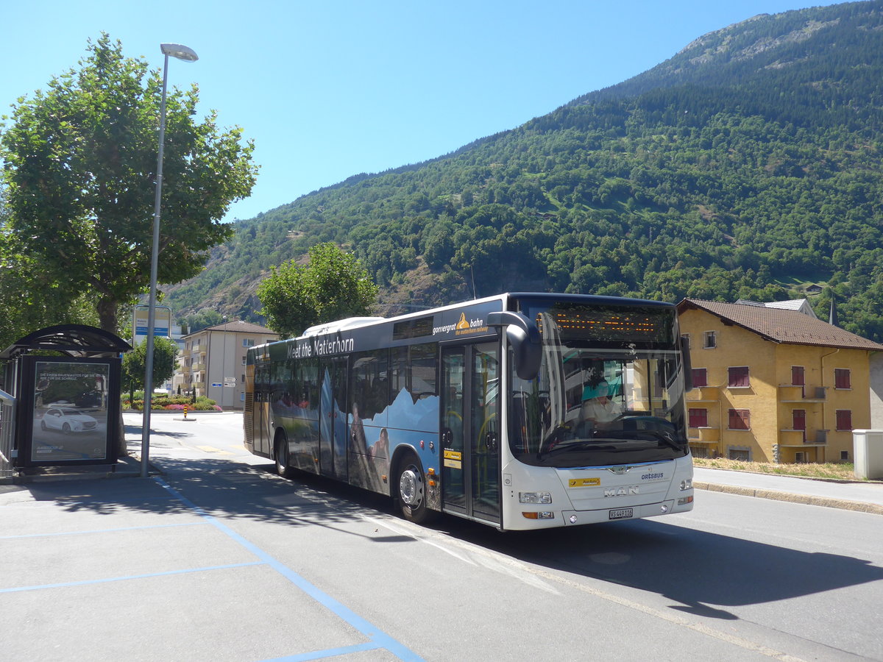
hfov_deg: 61.7
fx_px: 740
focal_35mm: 29
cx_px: 442
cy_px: 331
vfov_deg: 48.2
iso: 80
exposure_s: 1/800
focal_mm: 6
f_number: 2.8
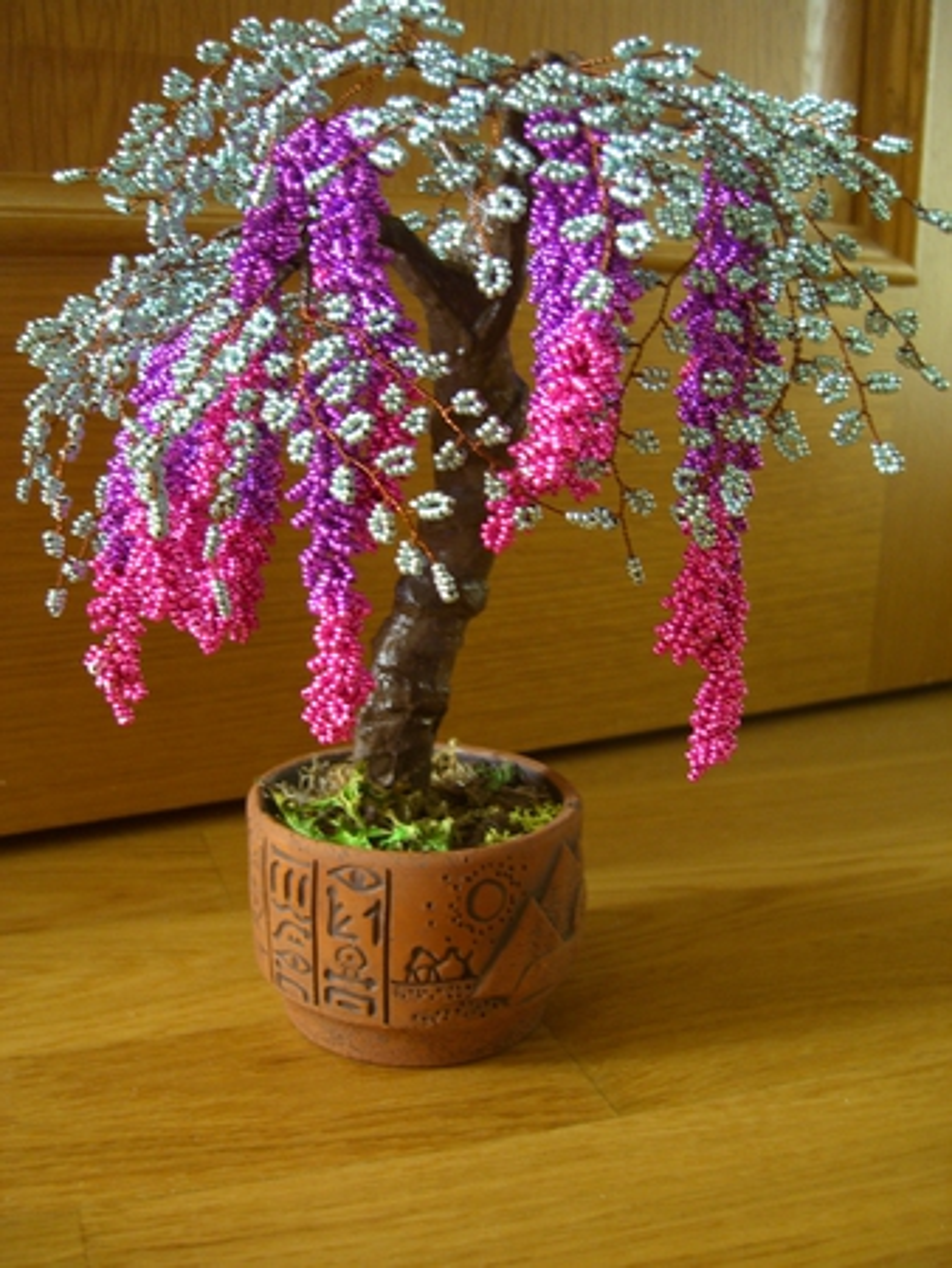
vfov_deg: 49.0
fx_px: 1392
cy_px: 634
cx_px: 476
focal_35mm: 38
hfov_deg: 37.8
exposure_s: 1/8
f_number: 2.8
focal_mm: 7.9
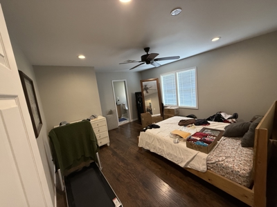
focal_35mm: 14
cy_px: 104
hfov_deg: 102.1
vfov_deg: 85.7
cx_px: 138
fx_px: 112
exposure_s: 1/120
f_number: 2.2
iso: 320
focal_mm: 2.22
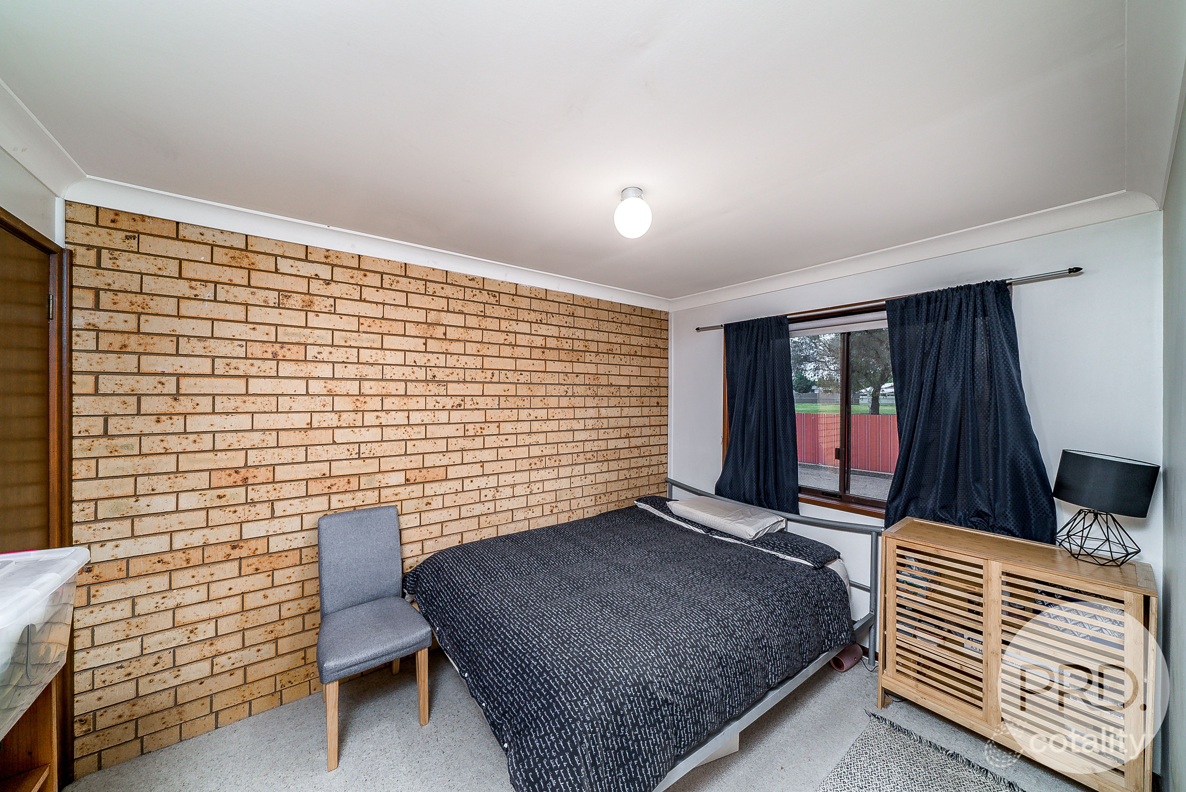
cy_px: 396
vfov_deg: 90.1
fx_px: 395
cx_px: 593
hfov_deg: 112.6
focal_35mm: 12
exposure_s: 1/250
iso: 320
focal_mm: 12
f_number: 9
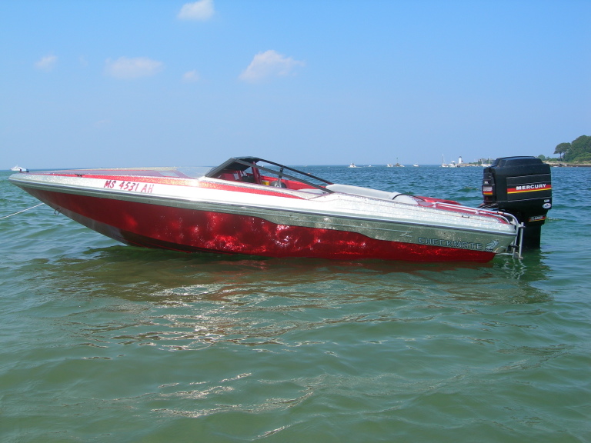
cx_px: 296
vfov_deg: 37.7
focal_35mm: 38
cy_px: 222
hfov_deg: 49.0
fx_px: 649
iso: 50
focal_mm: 7.8
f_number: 4.8
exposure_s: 1/458
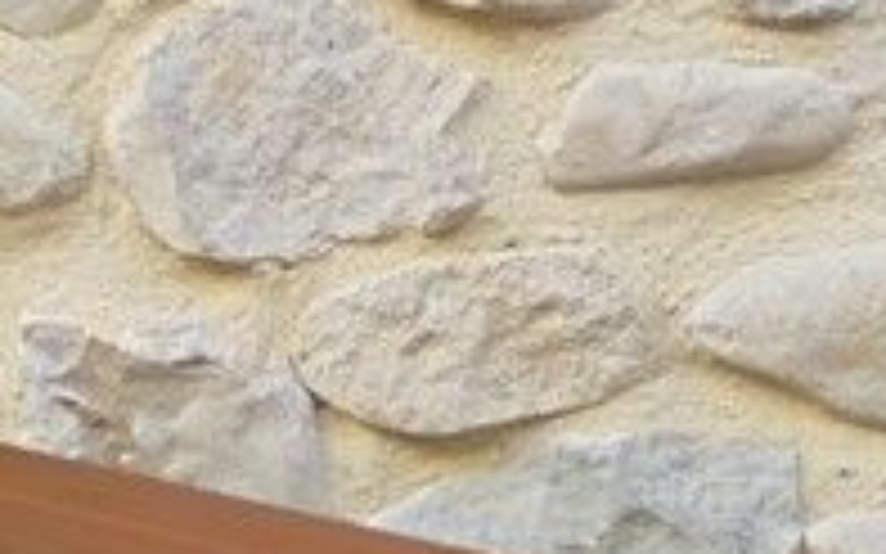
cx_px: 501
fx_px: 3042
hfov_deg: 16.6
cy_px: 1585
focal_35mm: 126
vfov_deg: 8.8
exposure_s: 1/30
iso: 100
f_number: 3.5
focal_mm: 4.6
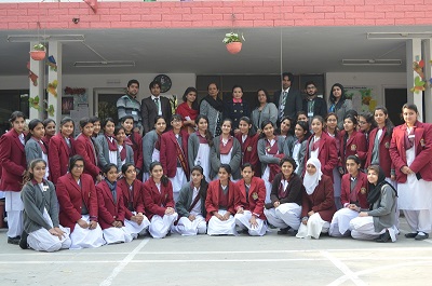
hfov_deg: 45.0
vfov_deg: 30.7
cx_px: 216
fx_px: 521
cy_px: 143
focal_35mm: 44
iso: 280
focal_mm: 29
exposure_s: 1/125
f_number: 5.6
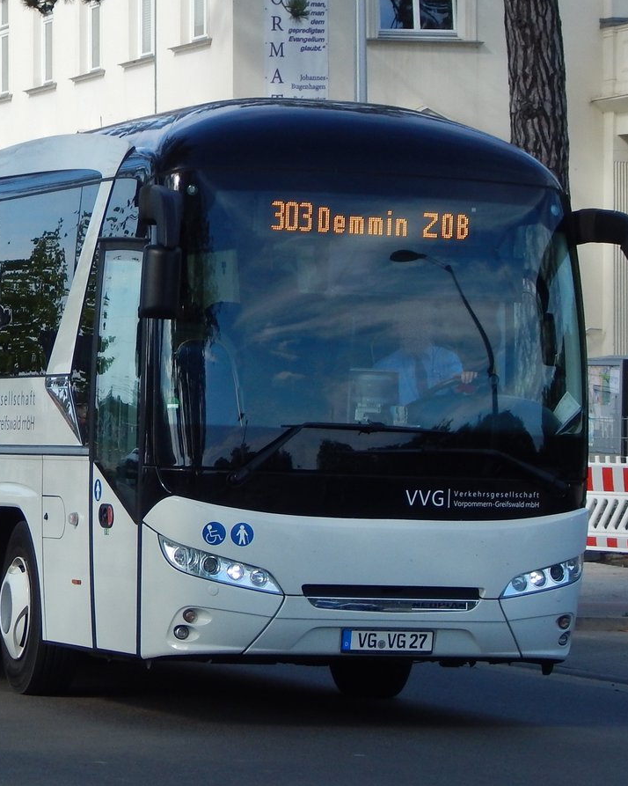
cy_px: 394
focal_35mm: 122
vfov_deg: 15.8
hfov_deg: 12.6
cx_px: 163
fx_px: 2835
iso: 125
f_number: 4.4
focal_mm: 16.6
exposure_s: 1/640
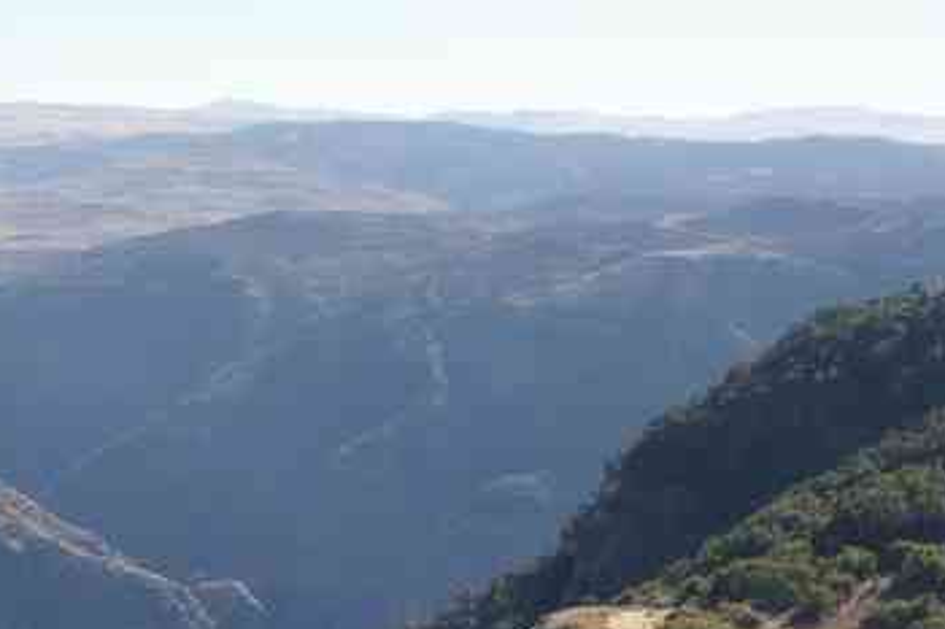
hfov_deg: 19.6
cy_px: 721
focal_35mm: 99
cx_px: -147
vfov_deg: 13.5
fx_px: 2594
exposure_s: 1/50
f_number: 11
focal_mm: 23.1
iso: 200
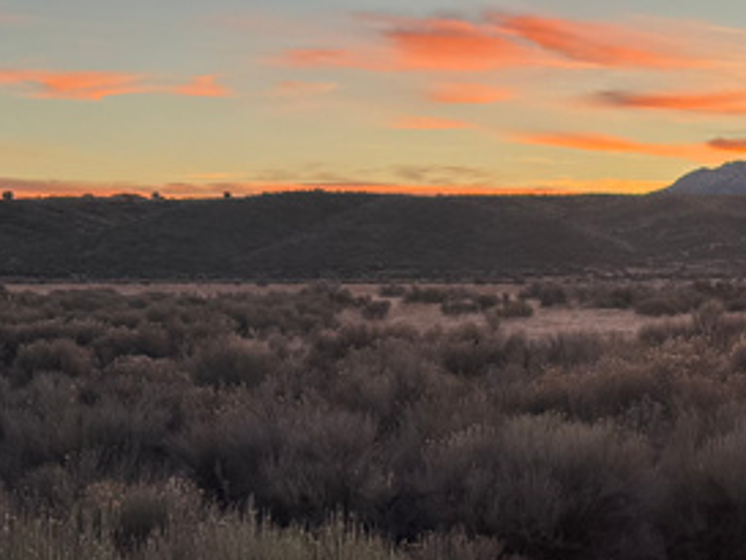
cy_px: 402
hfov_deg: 21.3
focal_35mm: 90
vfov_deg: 16.4
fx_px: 1940
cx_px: 653
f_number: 1.78
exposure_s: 1/196
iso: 64
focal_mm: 6.76
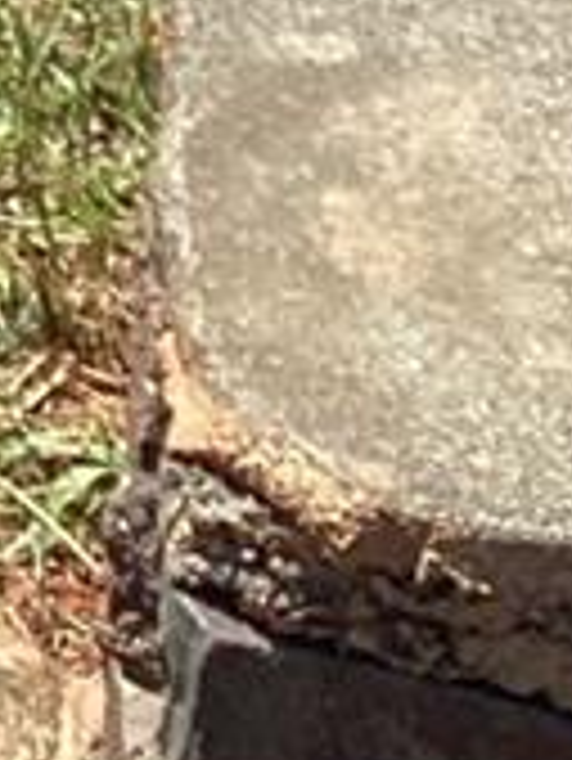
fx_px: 4841
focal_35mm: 220
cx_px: -1365
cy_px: -1727
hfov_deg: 6.1
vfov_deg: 7.6
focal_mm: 3.3
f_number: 2.4
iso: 25
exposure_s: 1/570
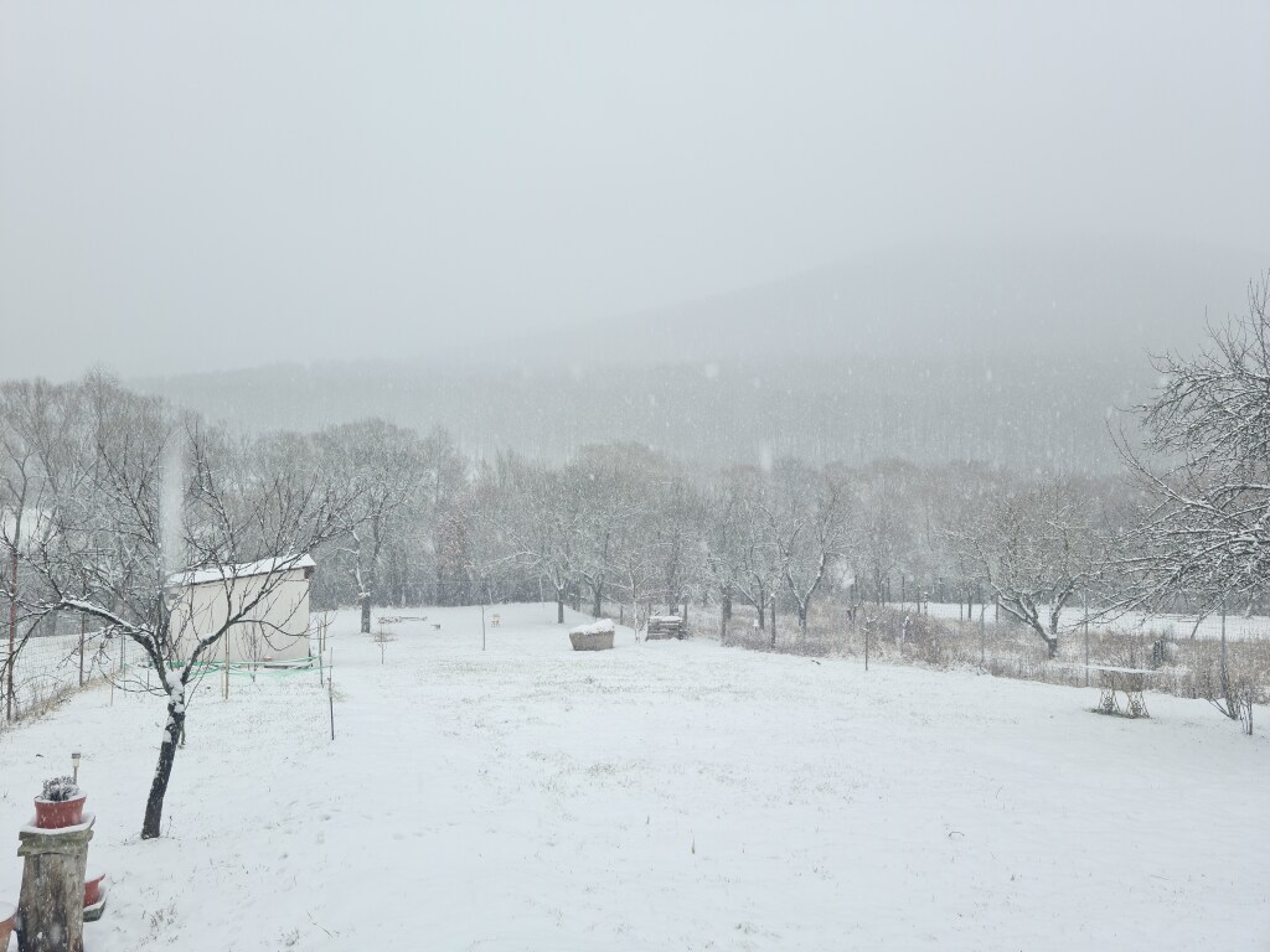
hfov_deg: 65.3
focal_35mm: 27
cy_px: 476
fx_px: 991
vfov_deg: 51.4
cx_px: 635
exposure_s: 1/228
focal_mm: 5.9
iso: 25
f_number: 2
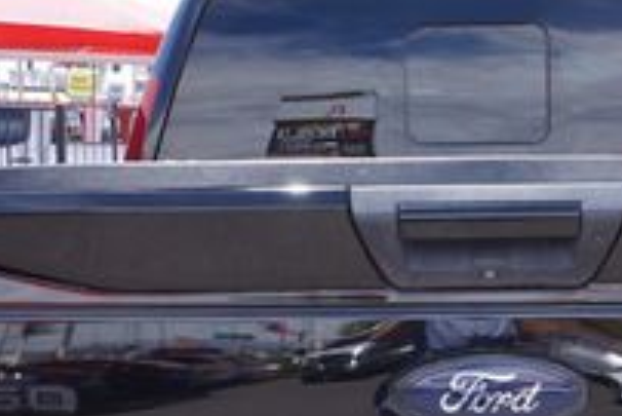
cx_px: 474
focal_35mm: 95
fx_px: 1643
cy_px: 502
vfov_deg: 14.0
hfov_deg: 21.2
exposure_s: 1/100
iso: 100
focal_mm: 20
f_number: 8
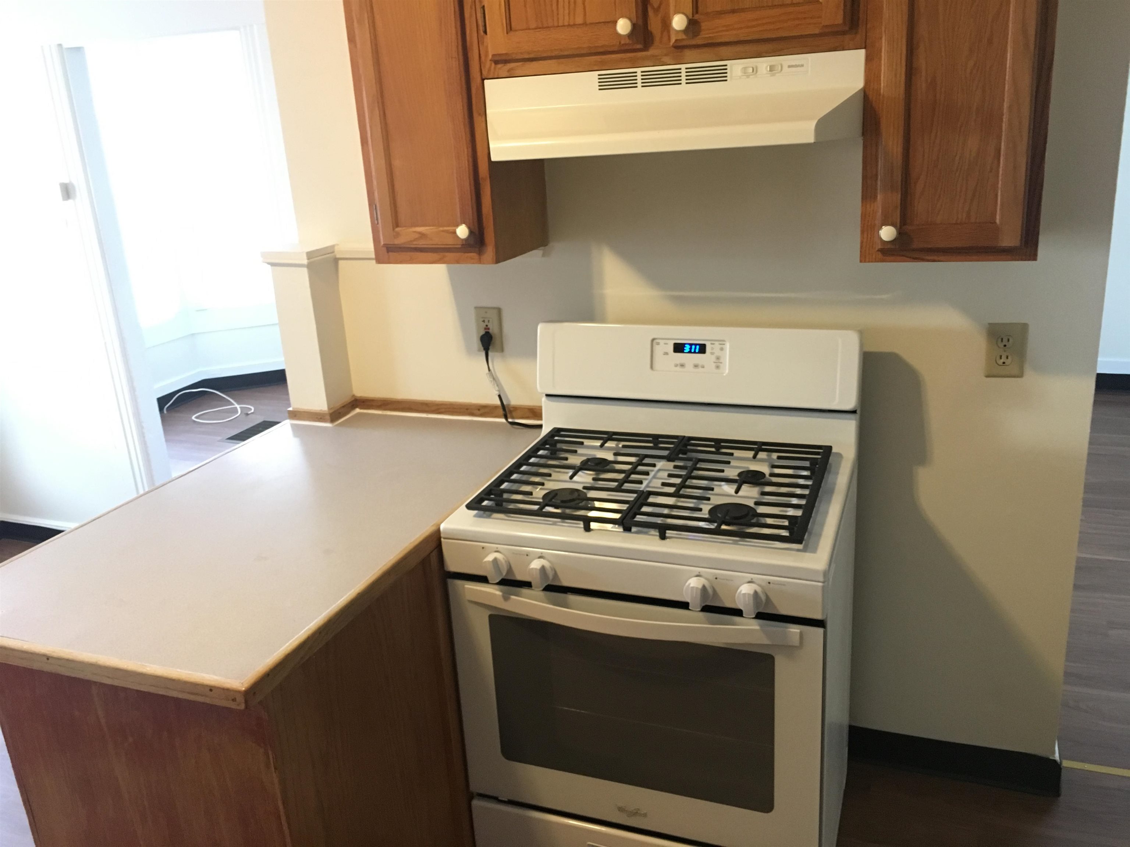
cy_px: 424
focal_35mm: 29
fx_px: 947
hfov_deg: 61.7
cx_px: 565
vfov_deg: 48.2
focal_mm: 4.15
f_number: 2.2
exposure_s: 1/24
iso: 200
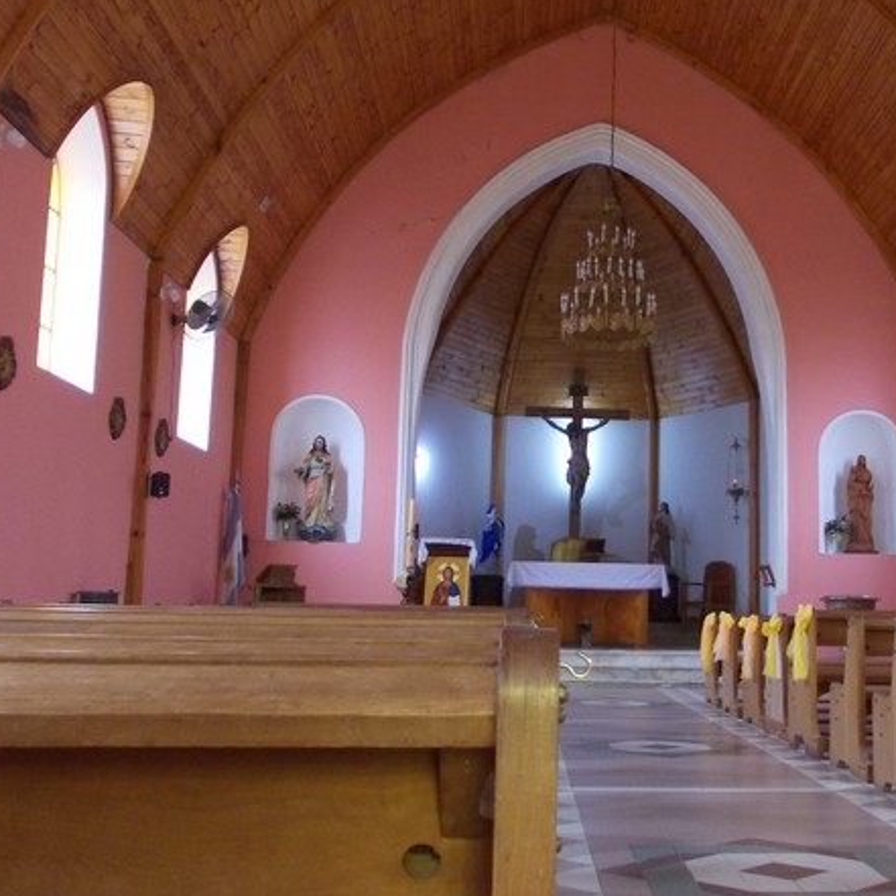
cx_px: 624
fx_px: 1259
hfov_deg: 38.6
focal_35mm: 43
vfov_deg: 39.1
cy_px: 412
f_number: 2.7
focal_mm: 4
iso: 160
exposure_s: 1/25
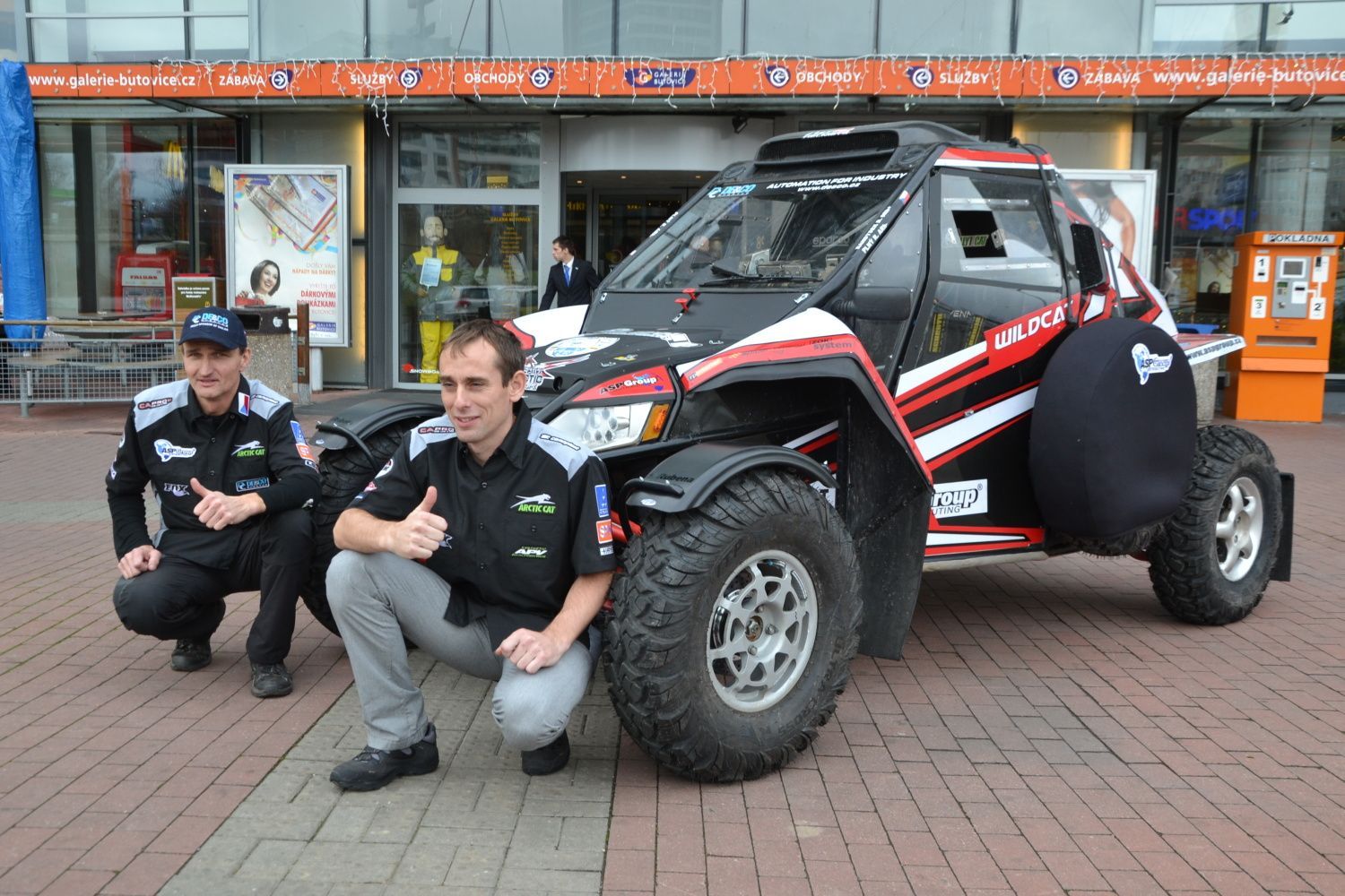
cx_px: 672
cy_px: 448
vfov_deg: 36.9
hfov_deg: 53.1
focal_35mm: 36
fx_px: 1345
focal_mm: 24
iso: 400
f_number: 6.3
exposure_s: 1/125
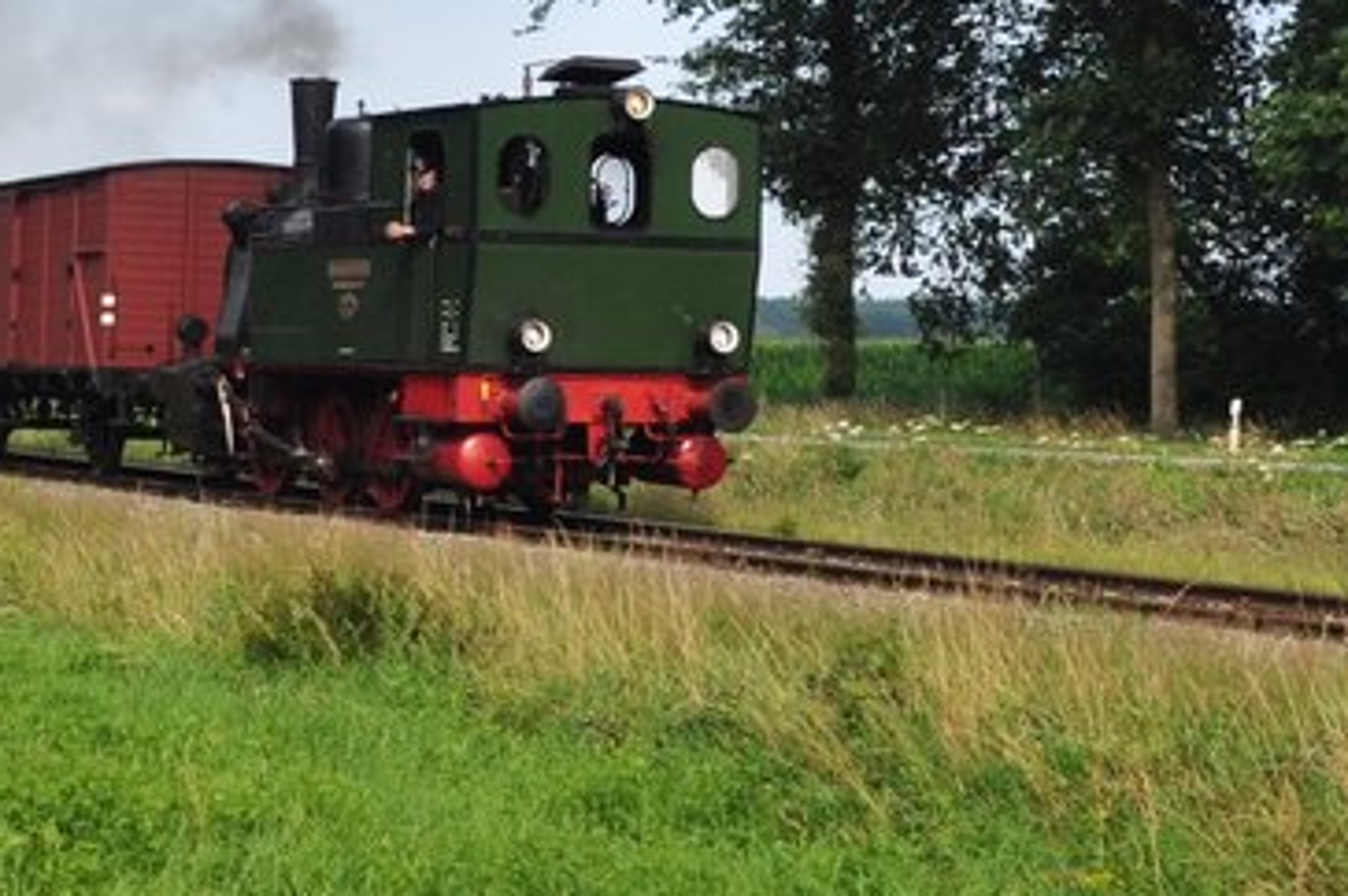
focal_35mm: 89
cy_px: 191
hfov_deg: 22.6
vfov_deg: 15.2
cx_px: 304
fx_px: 3329
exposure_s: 1/250
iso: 360
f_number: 10
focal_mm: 18
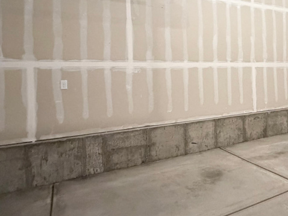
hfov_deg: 56.9
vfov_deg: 46.2
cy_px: 75
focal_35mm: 30
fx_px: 249
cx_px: 217
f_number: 2.2
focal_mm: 2.22
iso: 1250
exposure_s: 1/60
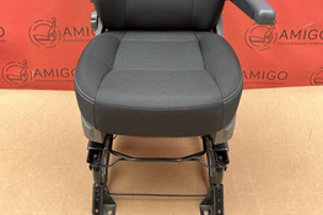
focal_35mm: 37
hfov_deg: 51.9
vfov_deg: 33.5
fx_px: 332
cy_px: 12
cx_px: 160
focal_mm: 5.1
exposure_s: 1/134
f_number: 1.6
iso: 32
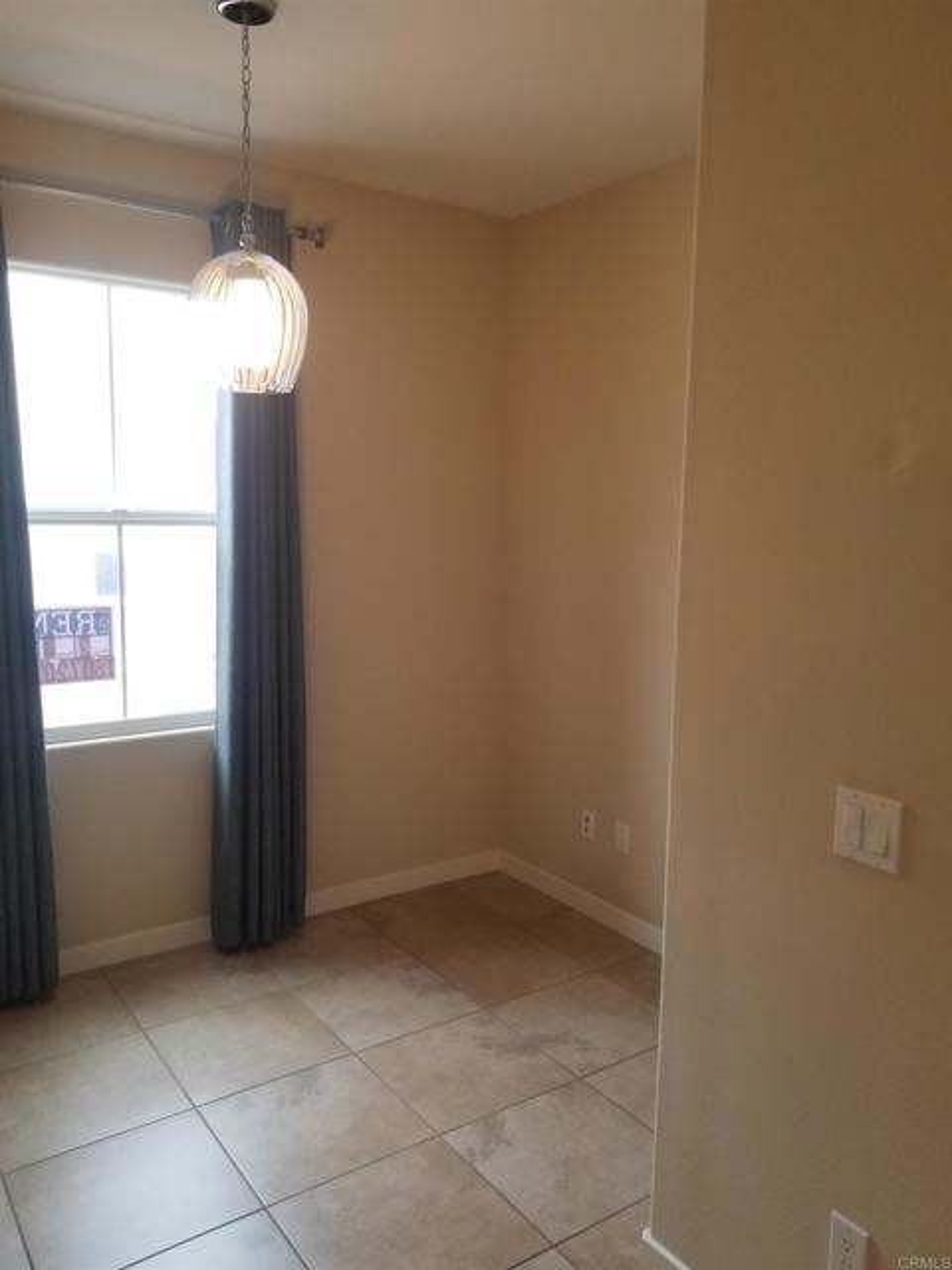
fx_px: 953
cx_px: 476
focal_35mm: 26
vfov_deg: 67.3
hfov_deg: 53.1
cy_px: 635
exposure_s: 1/60
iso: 125
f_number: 1.7
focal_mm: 4.25
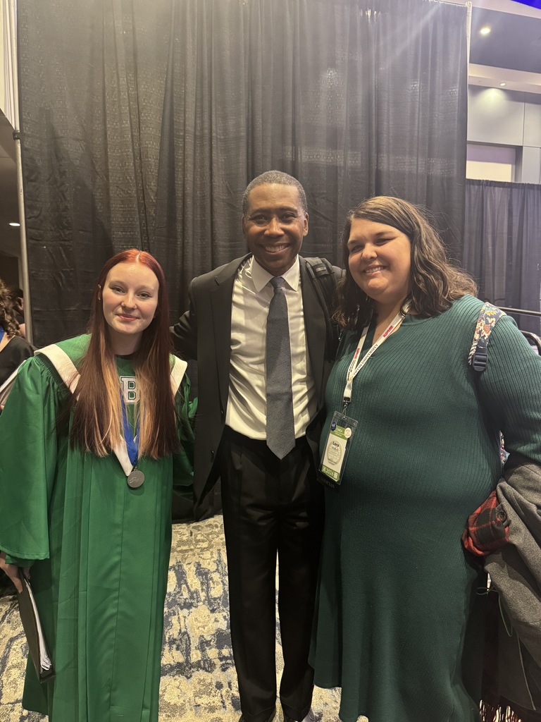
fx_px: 500
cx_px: 270
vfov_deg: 71.6
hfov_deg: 56.8
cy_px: 361
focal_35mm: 24
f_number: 1.78
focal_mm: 6.76
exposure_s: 1/60
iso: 500
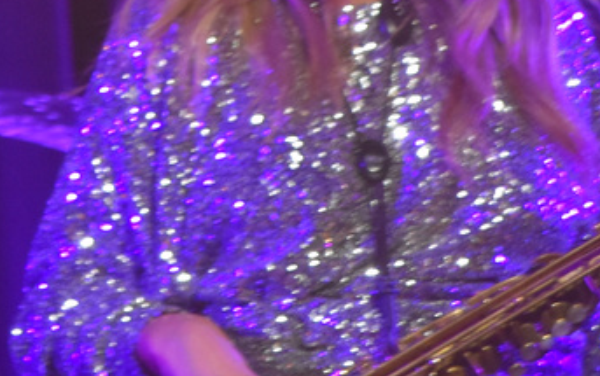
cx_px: -607
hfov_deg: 4.1
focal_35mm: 505
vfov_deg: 2.6
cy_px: -411
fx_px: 8265
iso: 900
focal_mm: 70
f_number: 4
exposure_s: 1/125
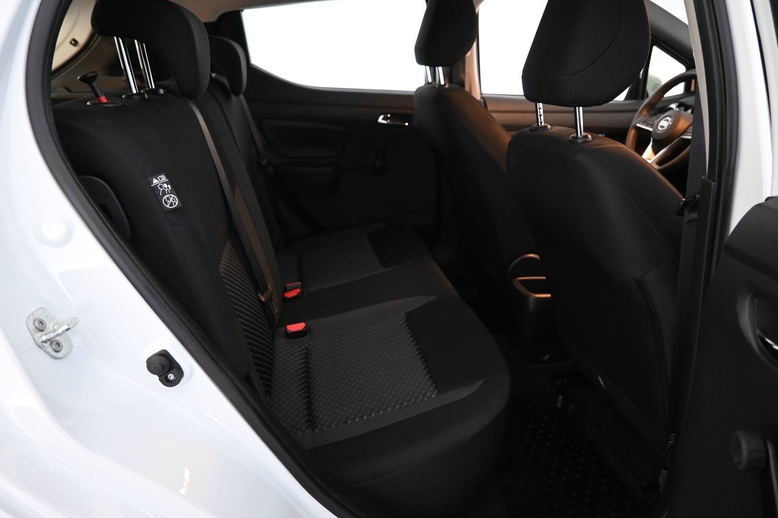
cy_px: 259
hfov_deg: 73.7
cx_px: 389
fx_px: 519
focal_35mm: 24
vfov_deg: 53.1
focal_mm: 16
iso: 2200
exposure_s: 1/25
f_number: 3.5
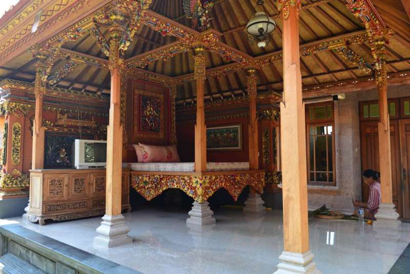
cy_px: 137
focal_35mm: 27
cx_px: 205
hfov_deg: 67.4
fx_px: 308
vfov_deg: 48.0
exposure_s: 1/60
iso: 100
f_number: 4
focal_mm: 27
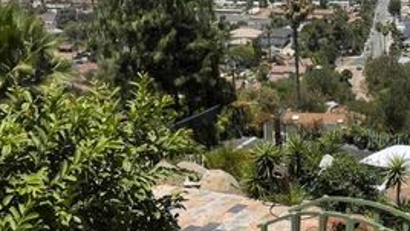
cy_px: 187
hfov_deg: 34.2
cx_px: 361
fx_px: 631
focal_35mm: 58
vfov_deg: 20.5
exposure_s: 1/4950
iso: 80
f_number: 1.78
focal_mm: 6.76
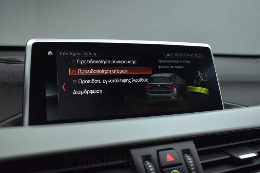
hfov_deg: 55.1
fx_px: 249
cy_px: 86
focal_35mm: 34
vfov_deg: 38.4
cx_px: 130
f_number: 3.8
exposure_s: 1/160
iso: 1600
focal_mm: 23
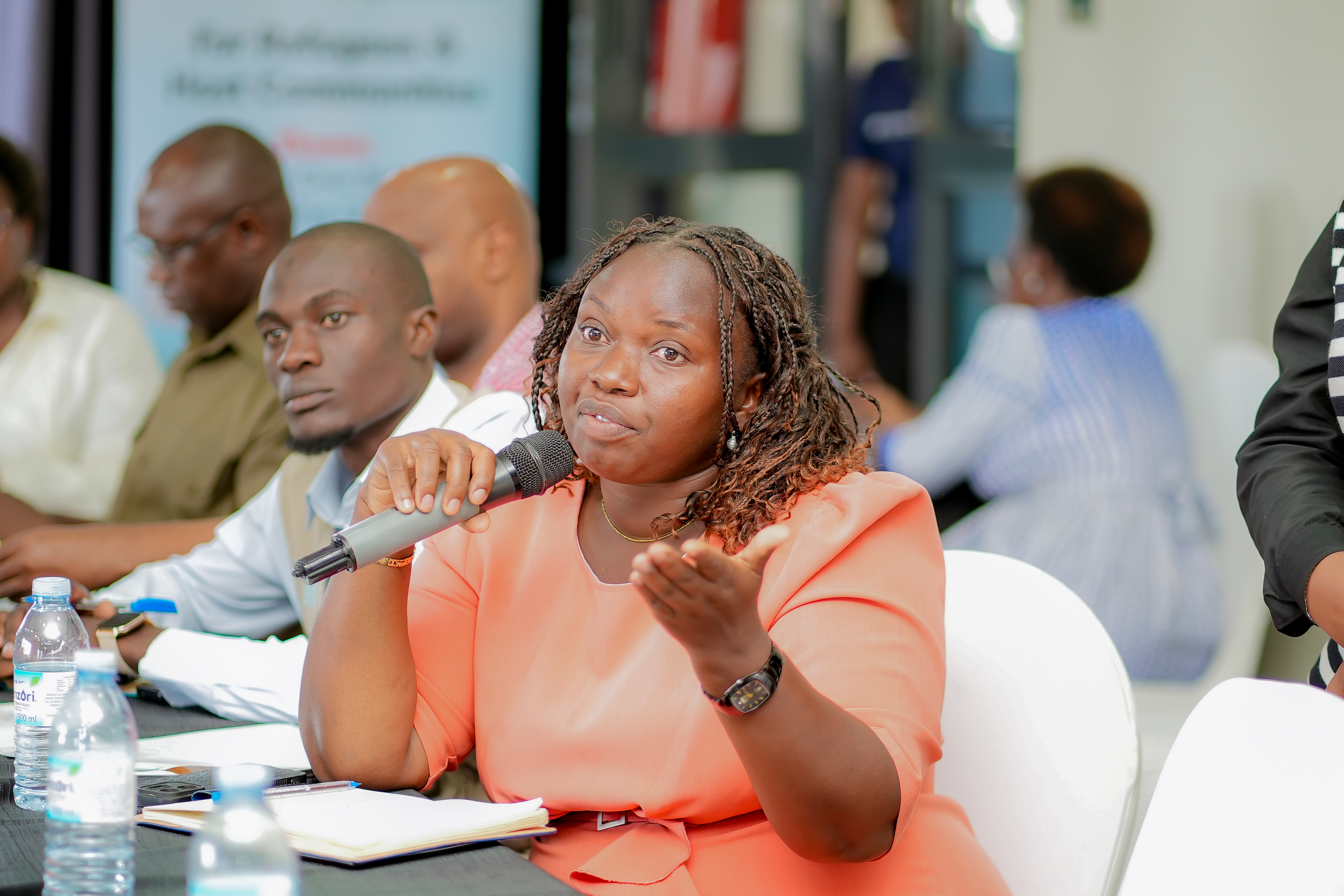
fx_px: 4741
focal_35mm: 127
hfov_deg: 16.1
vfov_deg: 10.8
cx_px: 672
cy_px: 448
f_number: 1.8
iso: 400
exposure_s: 1/100
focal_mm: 85
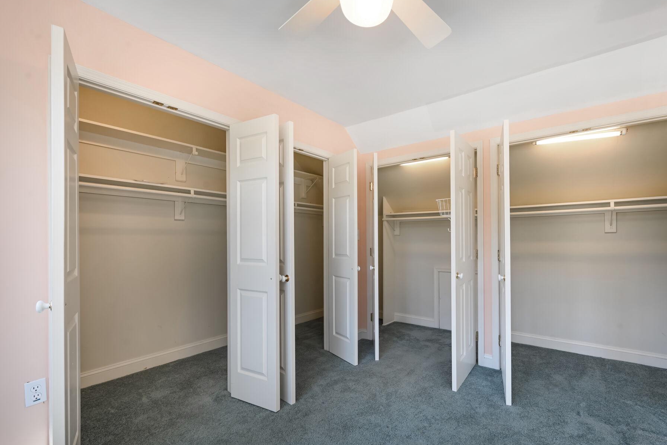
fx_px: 296
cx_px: 369
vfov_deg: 73.6
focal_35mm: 16
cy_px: 237
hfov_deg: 96.4
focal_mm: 14
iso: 200
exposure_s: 1/5
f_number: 9
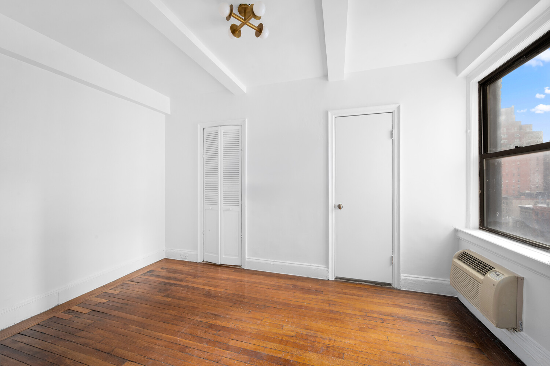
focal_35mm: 14
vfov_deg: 81.1
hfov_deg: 104.3
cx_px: 275
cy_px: 183
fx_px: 214
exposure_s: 1/3
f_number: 11
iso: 320
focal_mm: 14
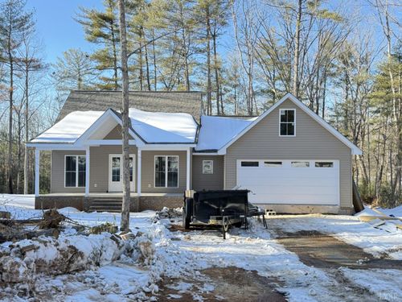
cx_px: 201
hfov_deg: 50.1
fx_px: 430
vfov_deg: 38.7
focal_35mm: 37
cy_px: 151
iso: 100
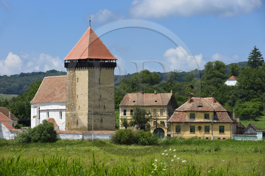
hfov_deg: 12.1
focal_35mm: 170
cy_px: 88
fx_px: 1250
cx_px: 132
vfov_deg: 8.1
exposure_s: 1/400
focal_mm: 170
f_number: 11
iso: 200
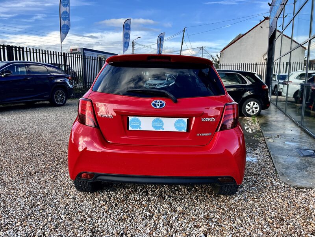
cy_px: 118
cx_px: 158
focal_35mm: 26
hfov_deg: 67.3
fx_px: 237
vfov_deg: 53.1
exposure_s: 1/753
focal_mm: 5.7
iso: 50
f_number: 1.5
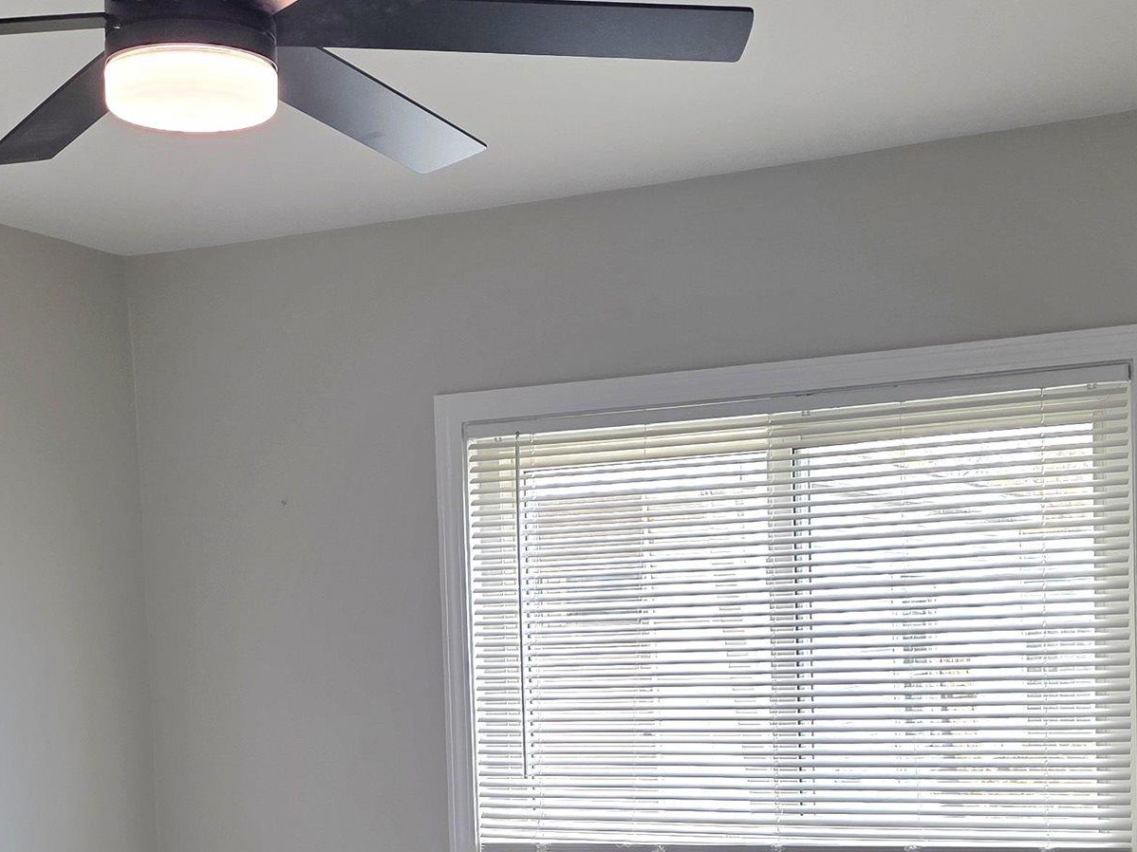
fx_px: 1938
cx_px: 430
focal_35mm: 59
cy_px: 759
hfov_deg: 32.6
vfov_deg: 24.1
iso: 100
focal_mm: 6.25
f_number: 1.7
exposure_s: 1/120
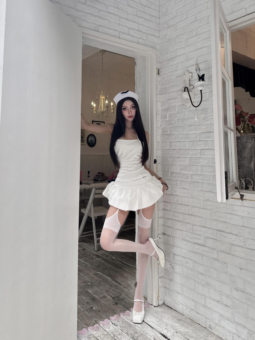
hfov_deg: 56.8
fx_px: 236
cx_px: 128
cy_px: 170
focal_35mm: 24
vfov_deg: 71.6
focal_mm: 6.86
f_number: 1.78
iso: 80
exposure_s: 1/406
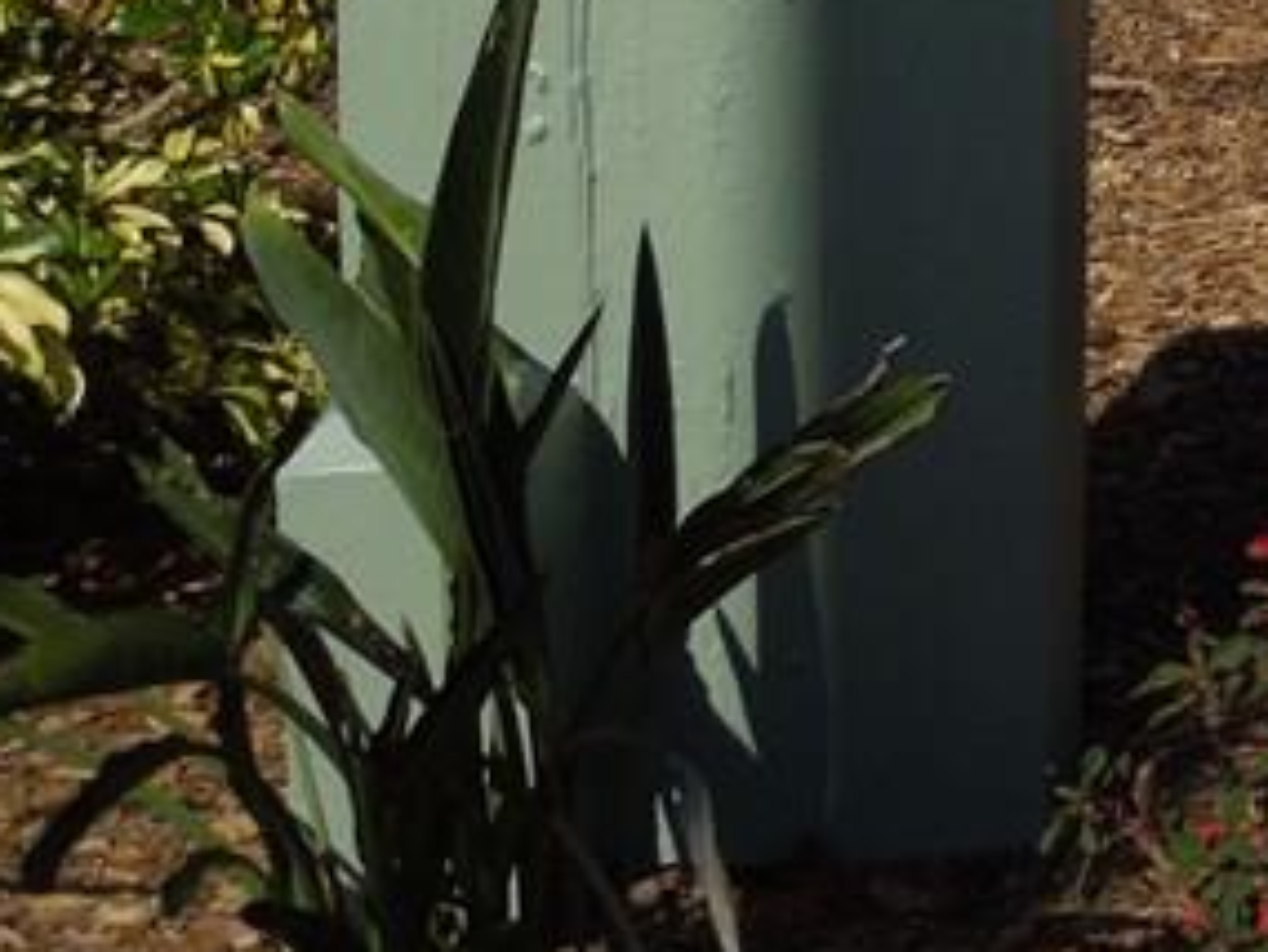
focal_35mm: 140
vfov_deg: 10.2
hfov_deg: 12.9
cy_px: -601
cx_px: 2180
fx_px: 5130
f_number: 7.6
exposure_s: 1/640
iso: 100
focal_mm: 7
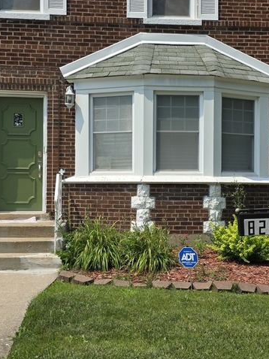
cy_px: 178
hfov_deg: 28.0
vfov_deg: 36.8
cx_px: 144
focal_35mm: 52
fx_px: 539
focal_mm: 6.3
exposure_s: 1/6809
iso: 80
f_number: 1.7
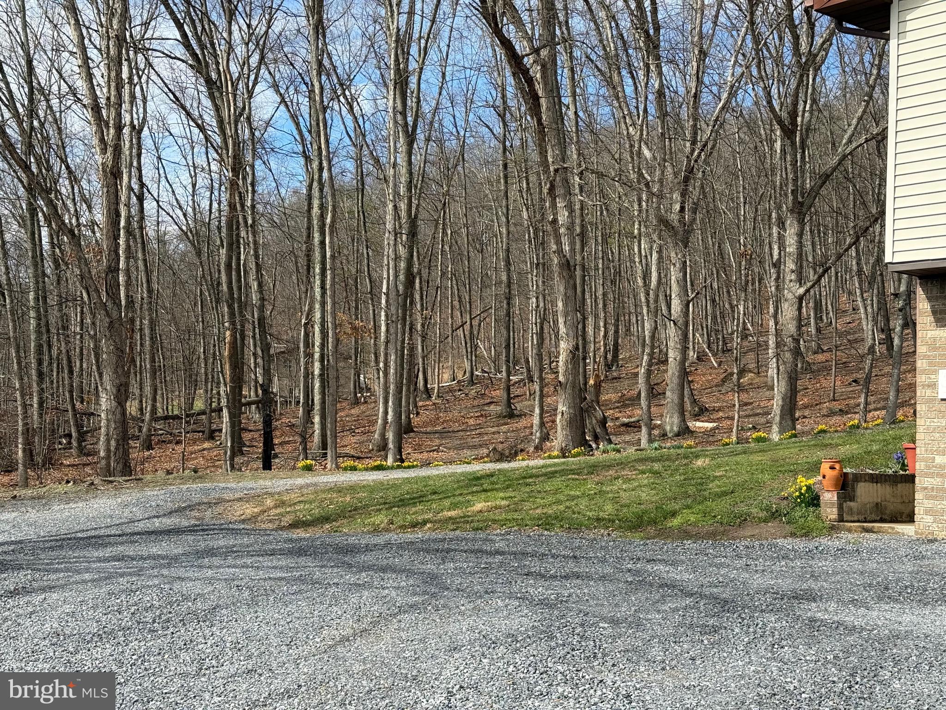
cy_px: 355
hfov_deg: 39.7
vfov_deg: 30.3
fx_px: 1312
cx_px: 473
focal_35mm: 48
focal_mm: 6.76
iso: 64
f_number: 1.78
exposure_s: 1/2667
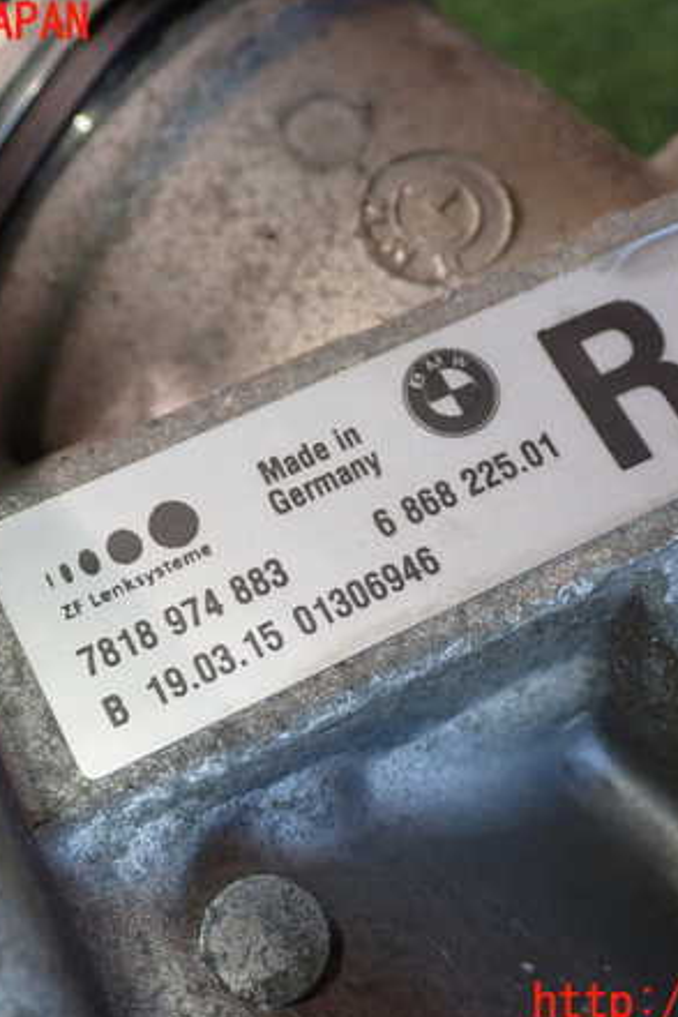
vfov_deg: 34.5
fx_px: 1638
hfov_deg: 23.4
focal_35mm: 58
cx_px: 362
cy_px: 514
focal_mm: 7.31
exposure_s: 1/80
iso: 160
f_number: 2.8
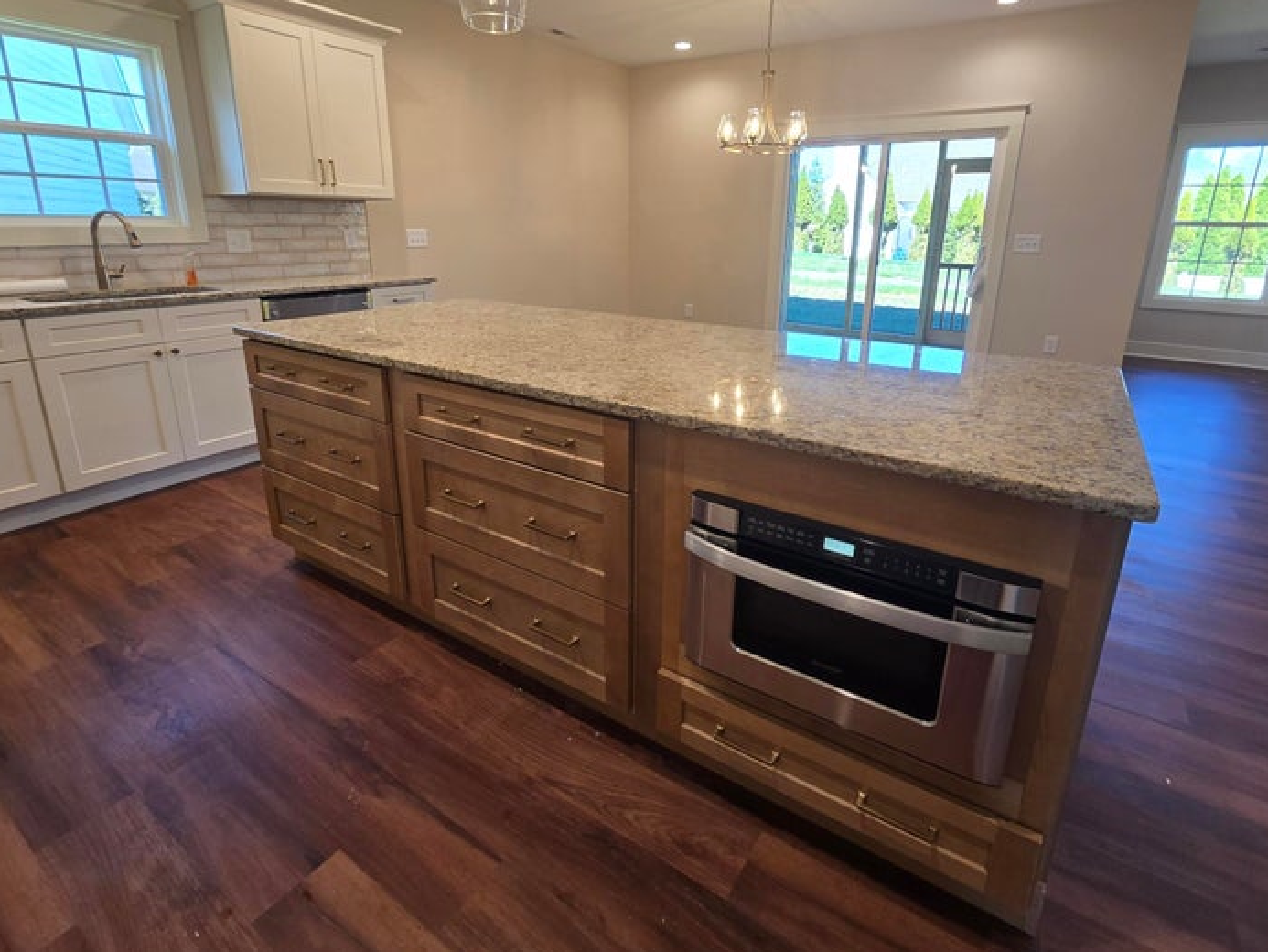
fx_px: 586
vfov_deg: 77.4
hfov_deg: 94.5
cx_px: 630
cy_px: 392
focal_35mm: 16
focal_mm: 2.2
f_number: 2.2
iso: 50
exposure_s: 1/60
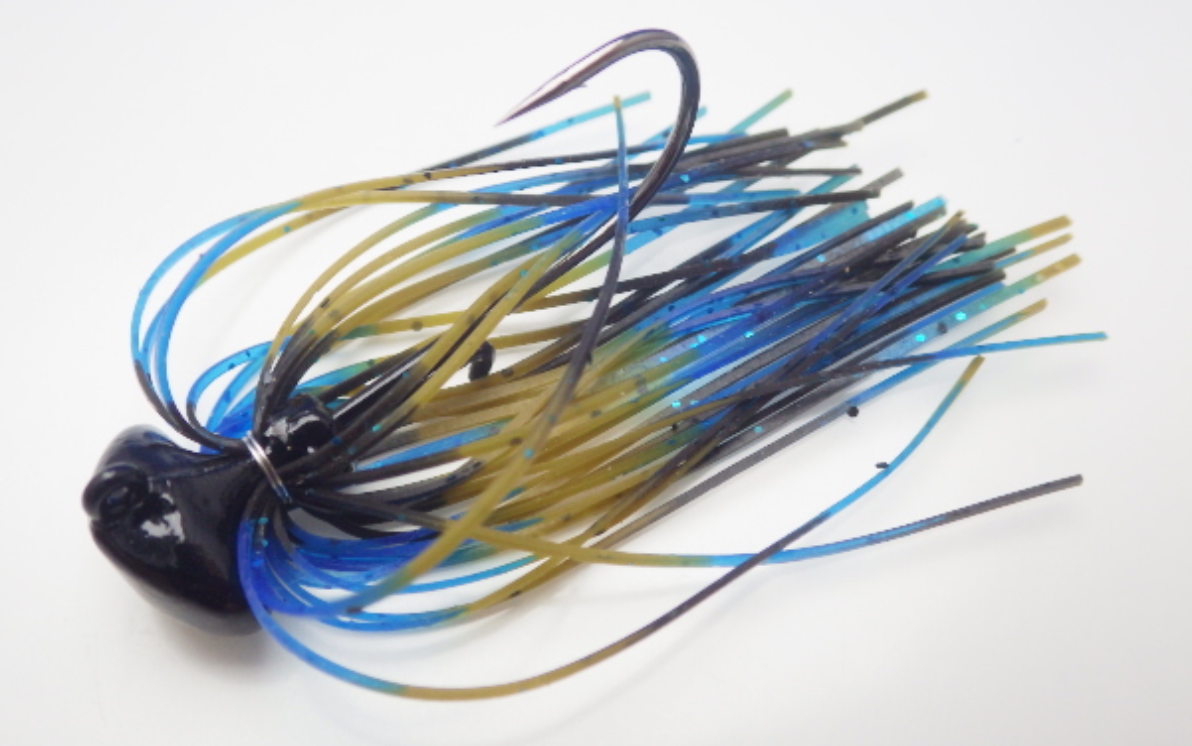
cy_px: 367
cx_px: 569
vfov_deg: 36.3
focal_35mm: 35
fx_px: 1137
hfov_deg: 55.3
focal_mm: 5.5
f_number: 3.1
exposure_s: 1/45
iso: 400
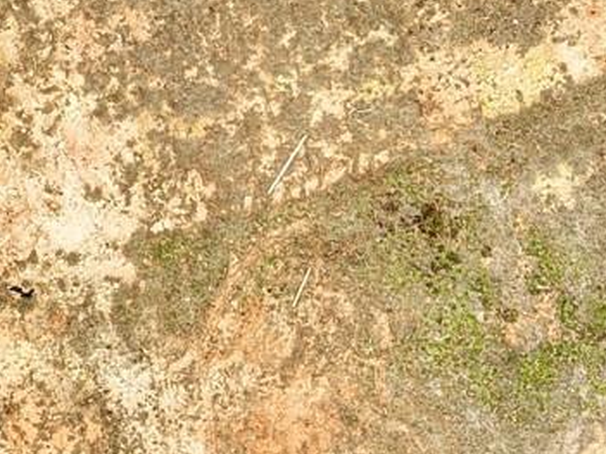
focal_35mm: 140
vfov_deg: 10.5
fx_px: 2450
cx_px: -416
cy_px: 74
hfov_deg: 13.0
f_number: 1.8
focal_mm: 8.67
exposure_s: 1/125
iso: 160
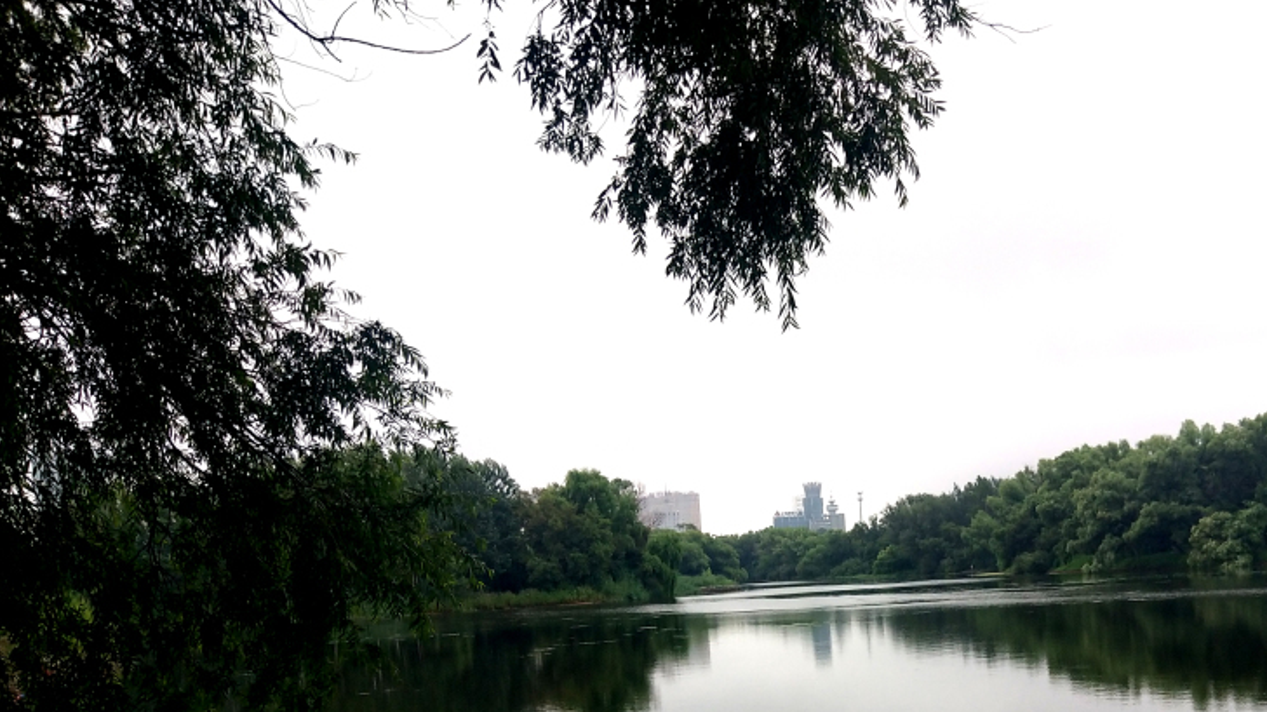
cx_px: 872
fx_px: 1545
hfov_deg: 43.8
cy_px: 646
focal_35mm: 46
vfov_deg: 25.1
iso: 50
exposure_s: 1/519
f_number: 1.8
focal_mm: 3.95
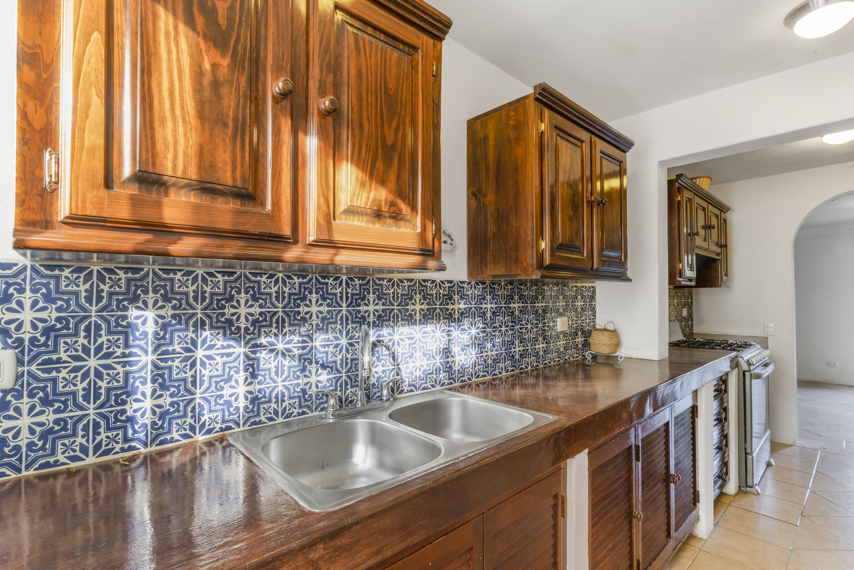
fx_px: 391
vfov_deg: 72.1
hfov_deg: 95.0
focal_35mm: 16
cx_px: 427
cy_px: 285
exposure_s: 1/15
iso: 640
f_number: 8
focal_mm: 11
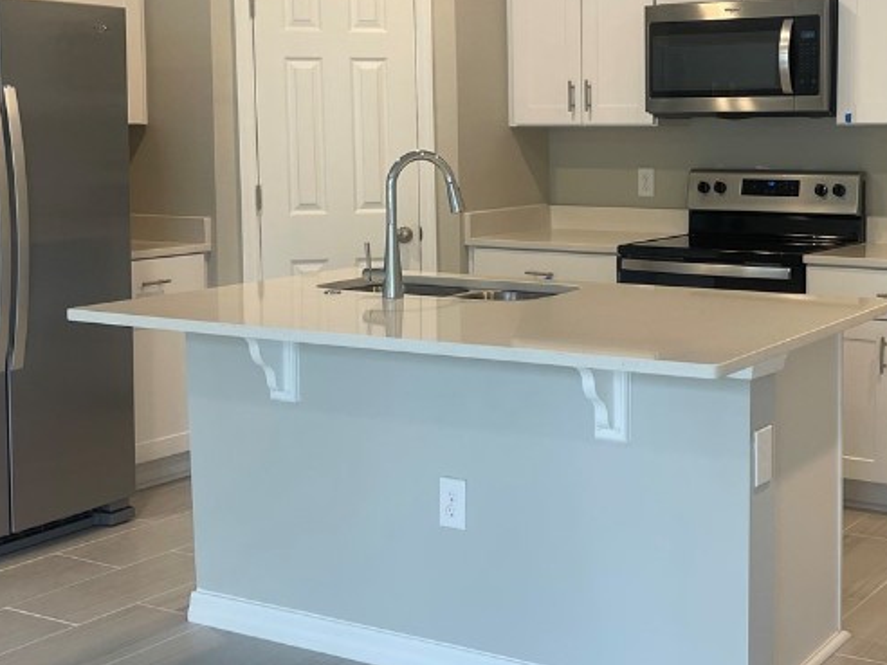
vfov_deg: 27.9
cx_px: 626
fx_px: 1332
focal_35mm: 52
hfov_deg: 36.3
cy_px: 247
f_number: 1.6
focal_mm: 5.1
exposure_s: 1/60
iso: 64
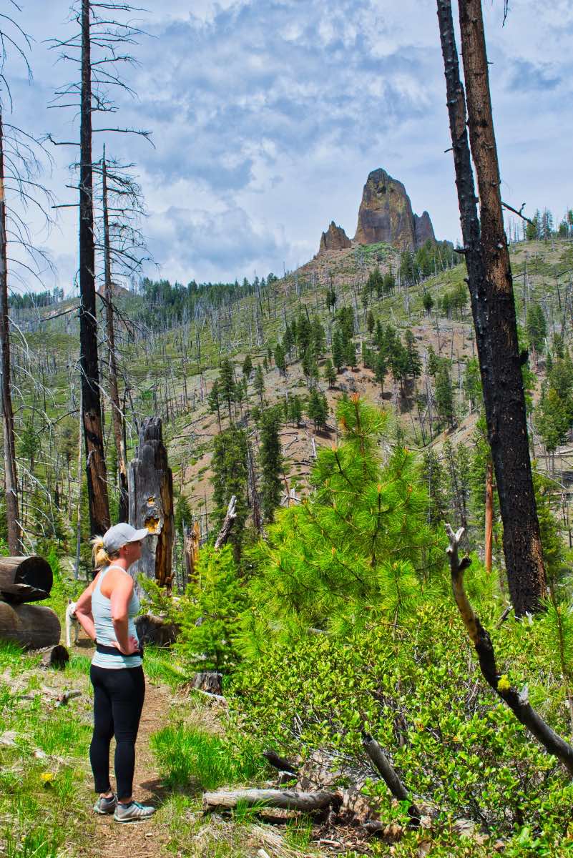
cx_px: 286
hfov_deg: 25.8
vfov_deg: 37.8
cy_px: 429
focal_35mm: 52
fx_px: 1252
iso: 320
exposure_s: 1/500
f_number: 11
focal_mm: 35
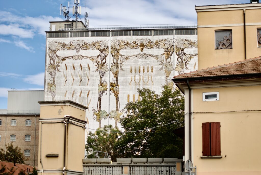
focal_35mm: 75
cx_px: 130
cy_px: 88
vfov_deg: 18.2
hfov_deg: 27.0
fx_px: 544
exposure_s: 1/4000
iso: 100
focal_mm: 50
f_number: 1.6
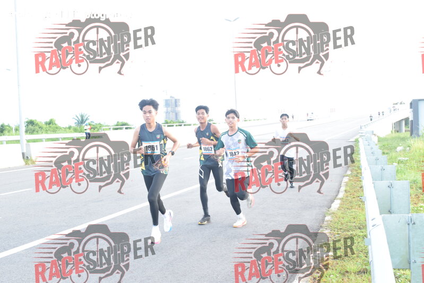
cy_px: 142
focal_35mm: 45
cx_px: 212
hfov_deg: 43.6
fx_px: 530
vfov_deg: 29.9
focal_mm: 30
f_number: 8
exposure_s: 1/125
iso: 800
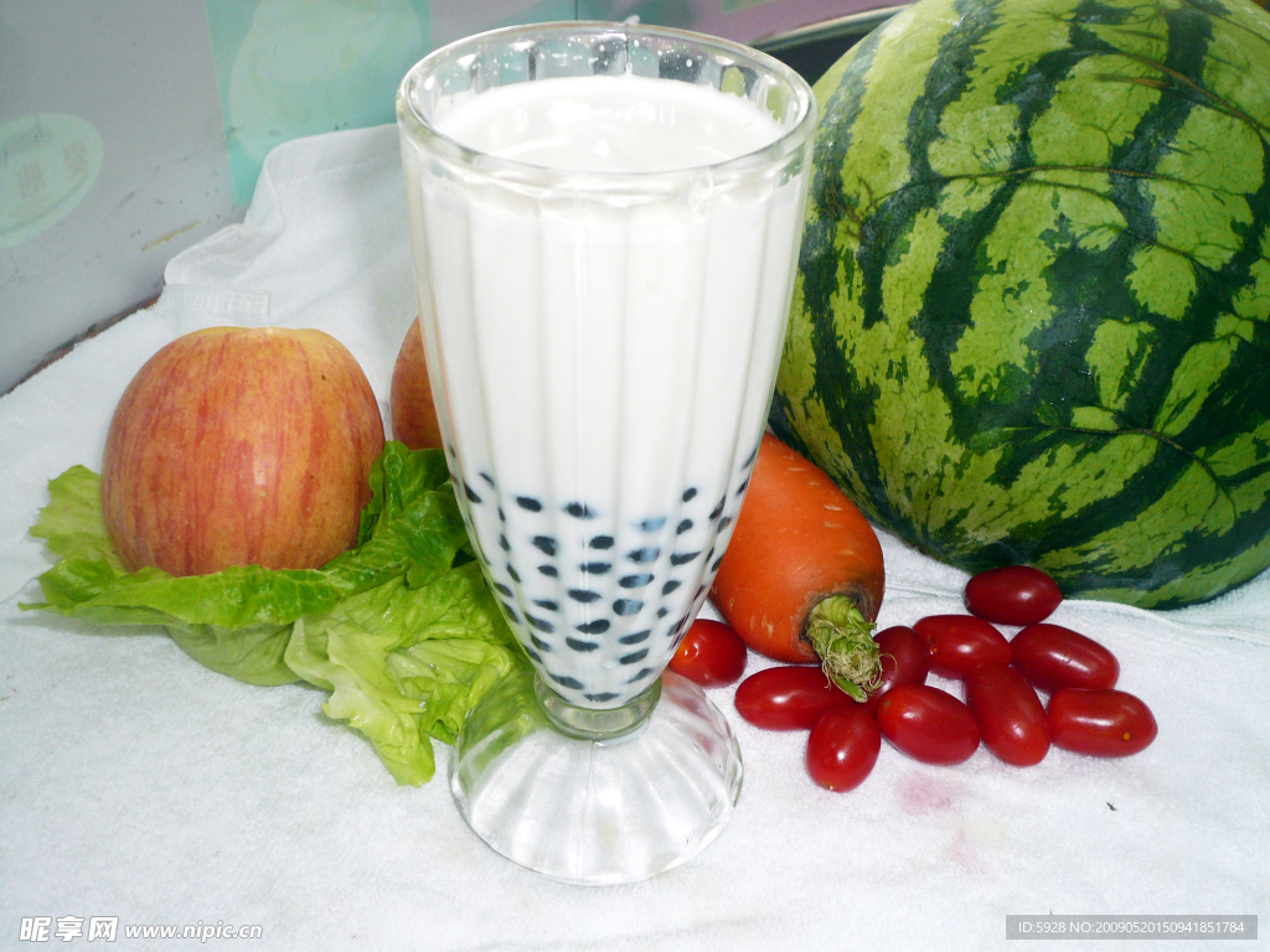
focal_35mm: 39
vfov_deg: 36.8
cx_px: 635
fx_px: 1431
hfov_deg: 47.9
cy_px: 476
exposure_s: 1/30
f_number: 3.2
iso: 100
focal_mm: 6.4
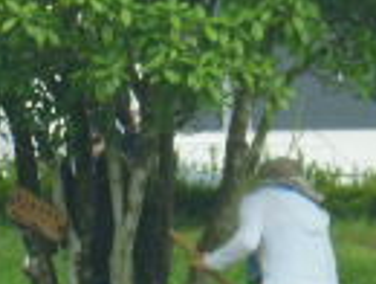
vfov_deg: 1.4
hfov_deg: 1.8
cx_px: 497
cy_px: 342
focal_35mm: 1082
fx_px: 11774
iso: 125
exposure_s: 1/100
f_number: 5.9
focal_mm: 39.3
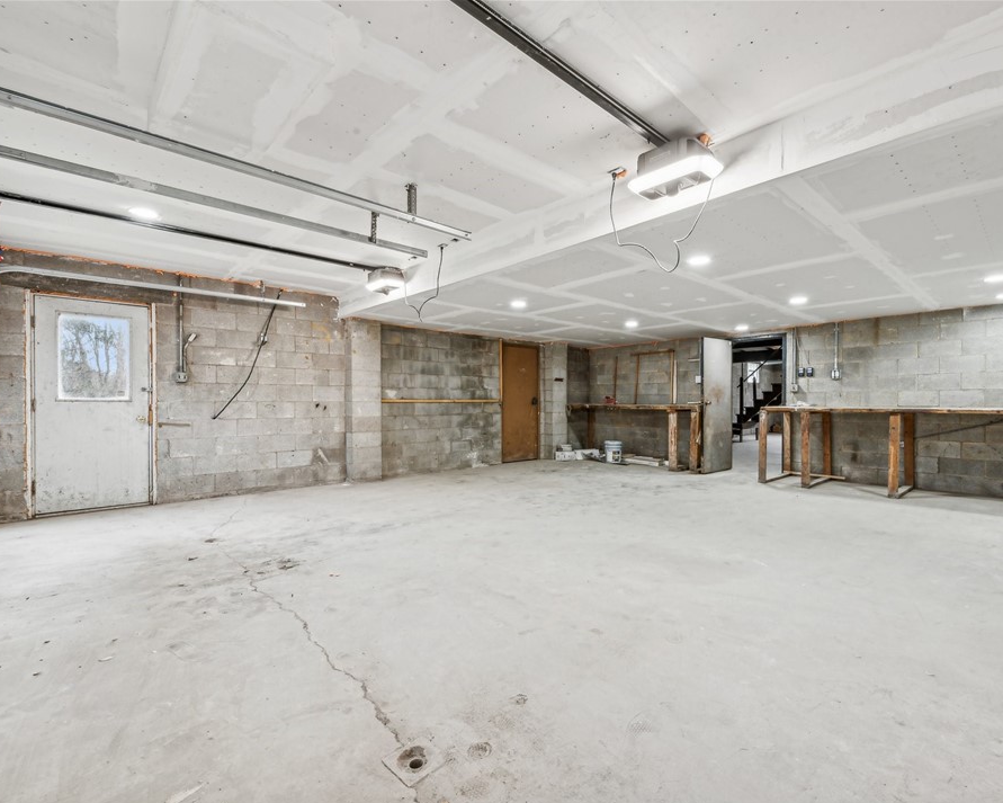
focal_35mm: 16
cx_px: 542
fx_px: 475
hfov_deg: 92.9
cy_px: 407
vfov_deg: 80.4
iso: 50
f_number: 11
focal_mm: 14
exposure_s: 1/2.5
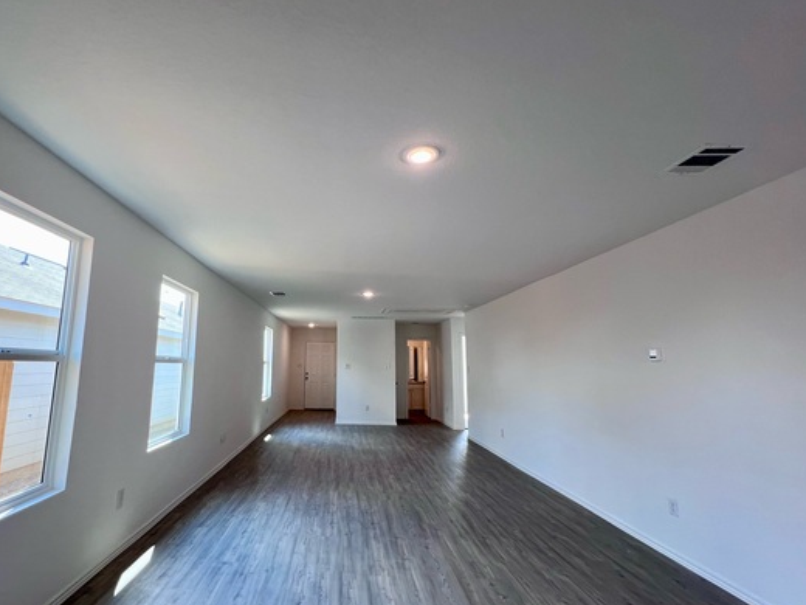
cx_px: 332
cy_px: 304
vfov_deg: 78.1
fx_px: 373
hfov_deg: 93.5
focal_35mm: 16
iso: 50
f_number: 1.8
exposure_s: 1/120
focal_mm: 1.57
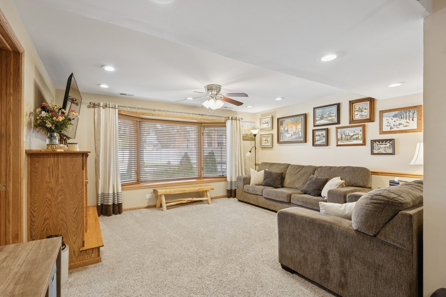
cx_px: 199
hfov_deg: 96.4
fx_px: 198
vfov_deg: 73.6
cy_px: 159
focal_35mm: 16
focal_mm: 14
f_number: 8
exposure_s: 1/10
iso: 200
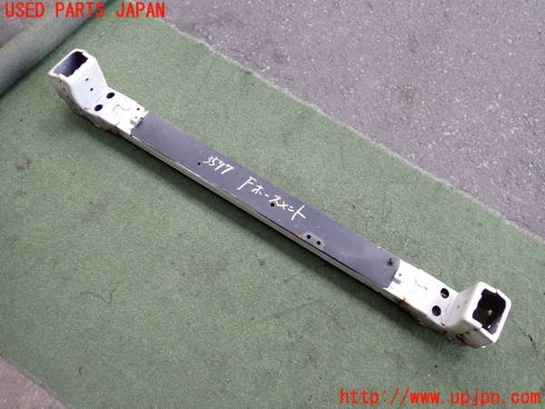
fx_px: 472
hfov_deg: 60.0
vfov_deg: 46.8
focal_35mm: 30
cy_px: 204
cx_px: 272
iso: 160
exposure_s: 1/125
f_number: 2.3
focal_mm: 5.4
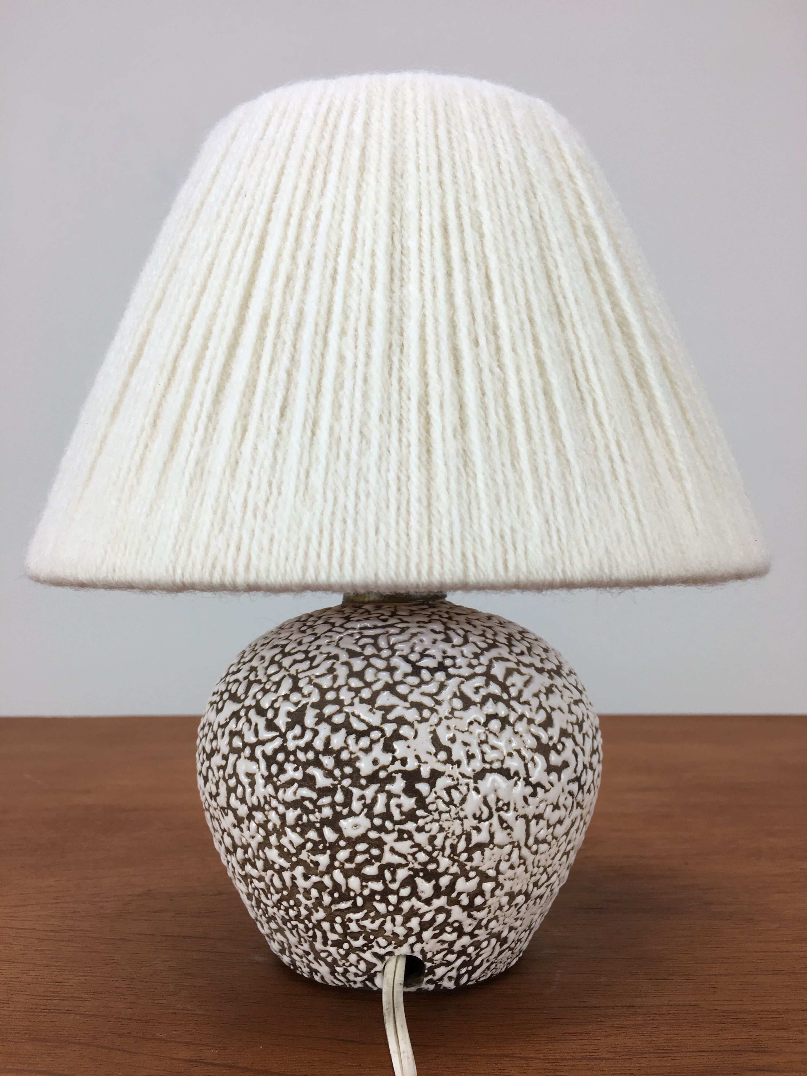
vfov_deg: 61.7
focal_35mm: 29
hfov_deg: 48.2
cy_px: 538
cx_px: 404
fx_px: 901
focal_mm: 4.15
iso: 25
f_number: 2.2
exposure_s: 1/50
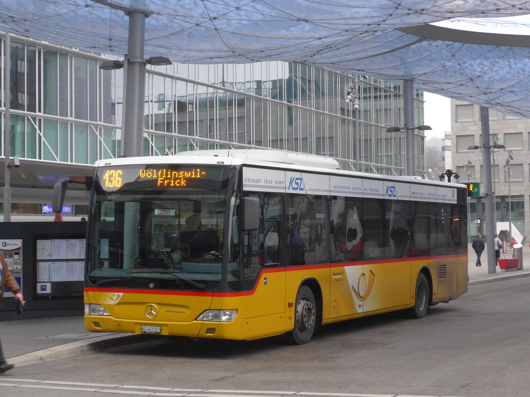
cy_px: 198
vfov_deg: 18.4
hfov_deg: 24.4
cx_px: 265
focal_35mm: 80
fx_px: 1225
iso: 320
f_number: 4.4
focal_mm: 16
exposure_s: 1/80
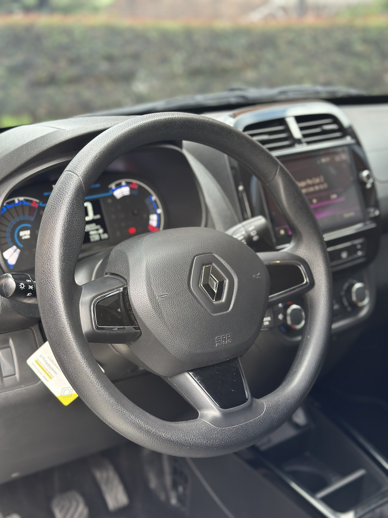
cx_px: 194
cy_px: 259
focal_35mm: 48
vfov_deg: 39.7
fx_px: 717
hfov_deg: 30.3
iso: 125
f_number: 1.78
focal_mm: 6.86
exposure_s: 1/75
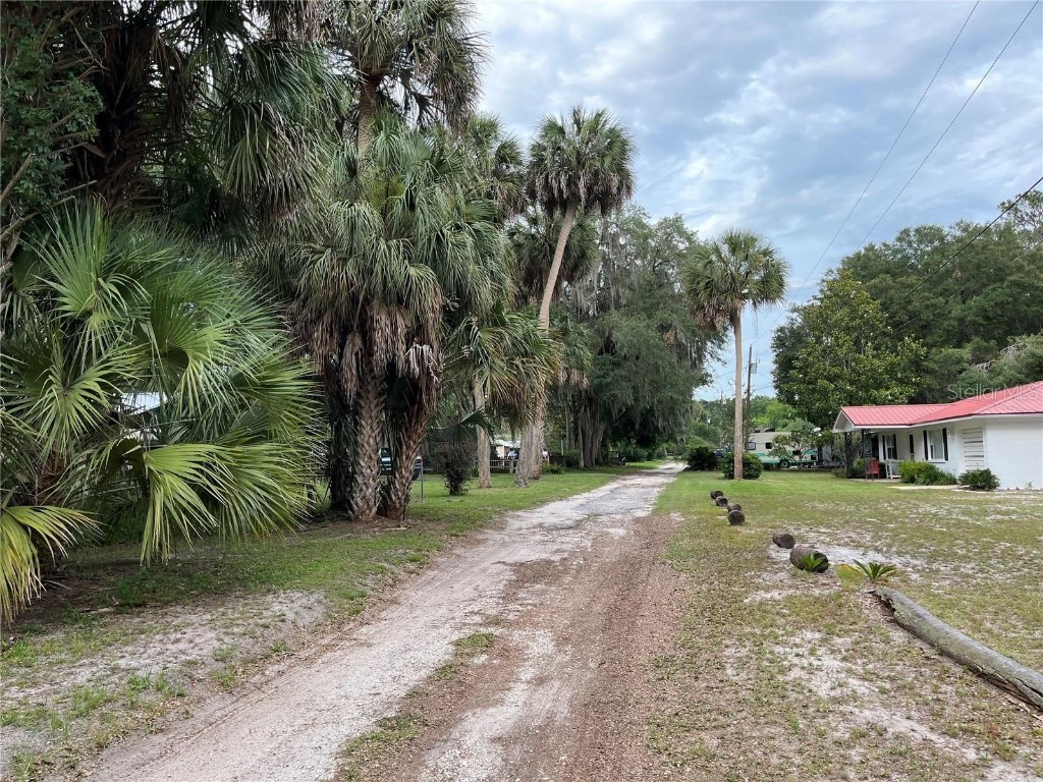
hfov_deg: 67.3
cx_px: 522
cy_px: 391
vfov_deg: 53.1
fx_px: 783
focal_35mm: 26
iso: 40
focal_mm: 5.1
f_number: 1.6
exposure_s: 1/170
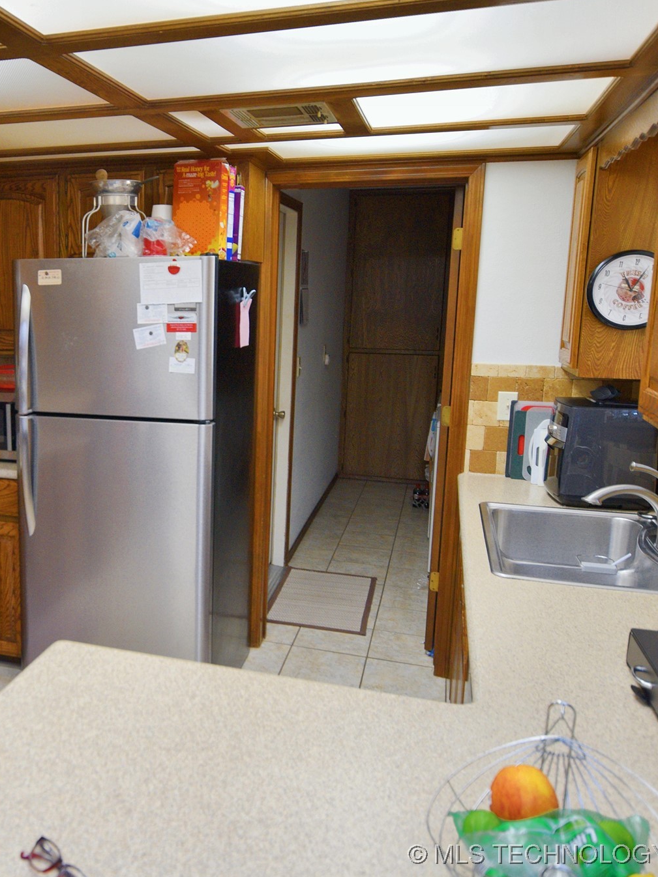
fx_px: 830
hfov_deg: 41.2
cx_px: 123
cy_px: 438
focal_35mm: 33
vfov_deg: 55.8
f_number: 4
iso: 450
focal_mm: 15
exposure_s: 1/60
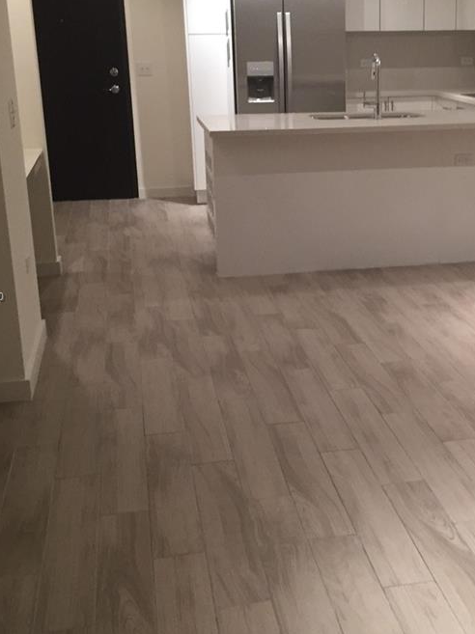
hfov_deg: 27.2
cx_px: 352
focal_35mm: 53
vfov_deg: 36.2
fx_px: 971
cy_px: 297
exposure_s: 1/30
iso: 100
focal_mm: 4.15
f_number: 2.2
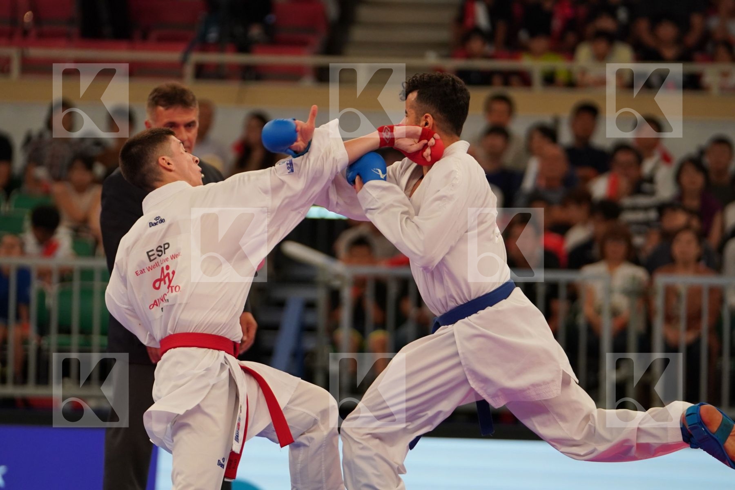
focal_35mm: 256
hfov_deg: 8.0
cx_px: 368
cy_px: 245
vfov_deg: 5.4
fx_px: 5226
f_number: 2.8
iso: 1600
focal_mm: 171
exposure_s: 1/1000
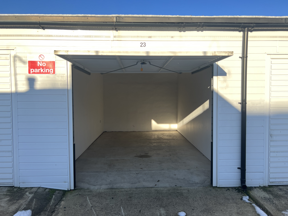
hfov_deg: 67.3
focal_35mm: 26
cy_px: 108
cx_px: 144
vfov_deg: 53.1
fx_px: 216
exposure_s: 1/982
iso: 50
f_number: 1.5
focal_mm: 5.7
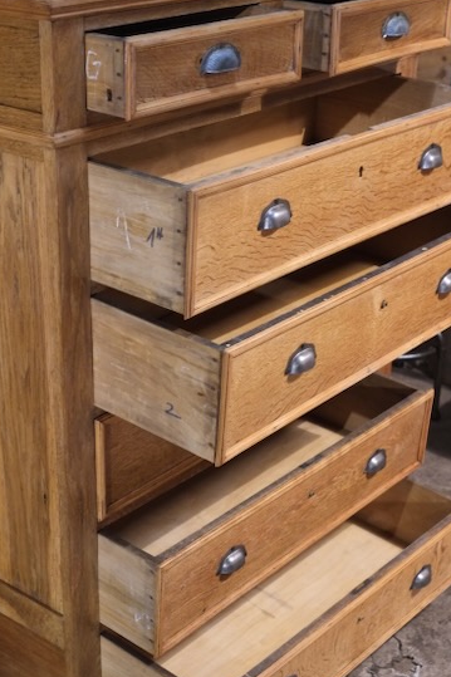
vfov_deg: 33.9
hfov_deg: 23.0
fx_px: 1109
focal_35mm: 59
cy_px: 363
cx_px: 231
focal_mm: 35
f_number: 4
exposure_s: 1/125
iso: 3200
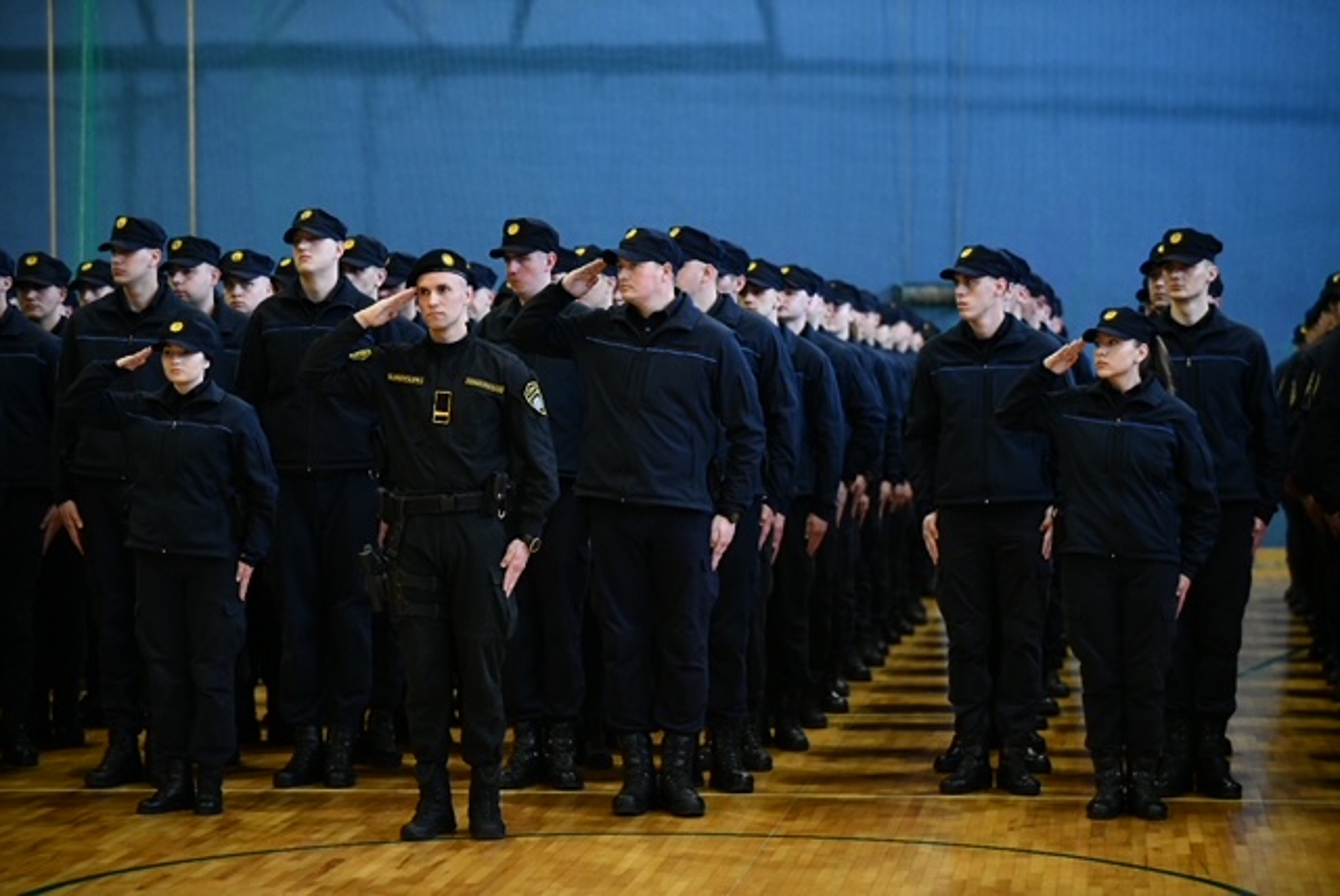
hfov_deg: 17.0
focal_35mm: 120
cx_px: 670
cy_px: 448
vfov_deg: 11.4
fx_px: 4471
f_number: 2.8
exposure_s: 1/250
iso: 2500
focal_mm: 120
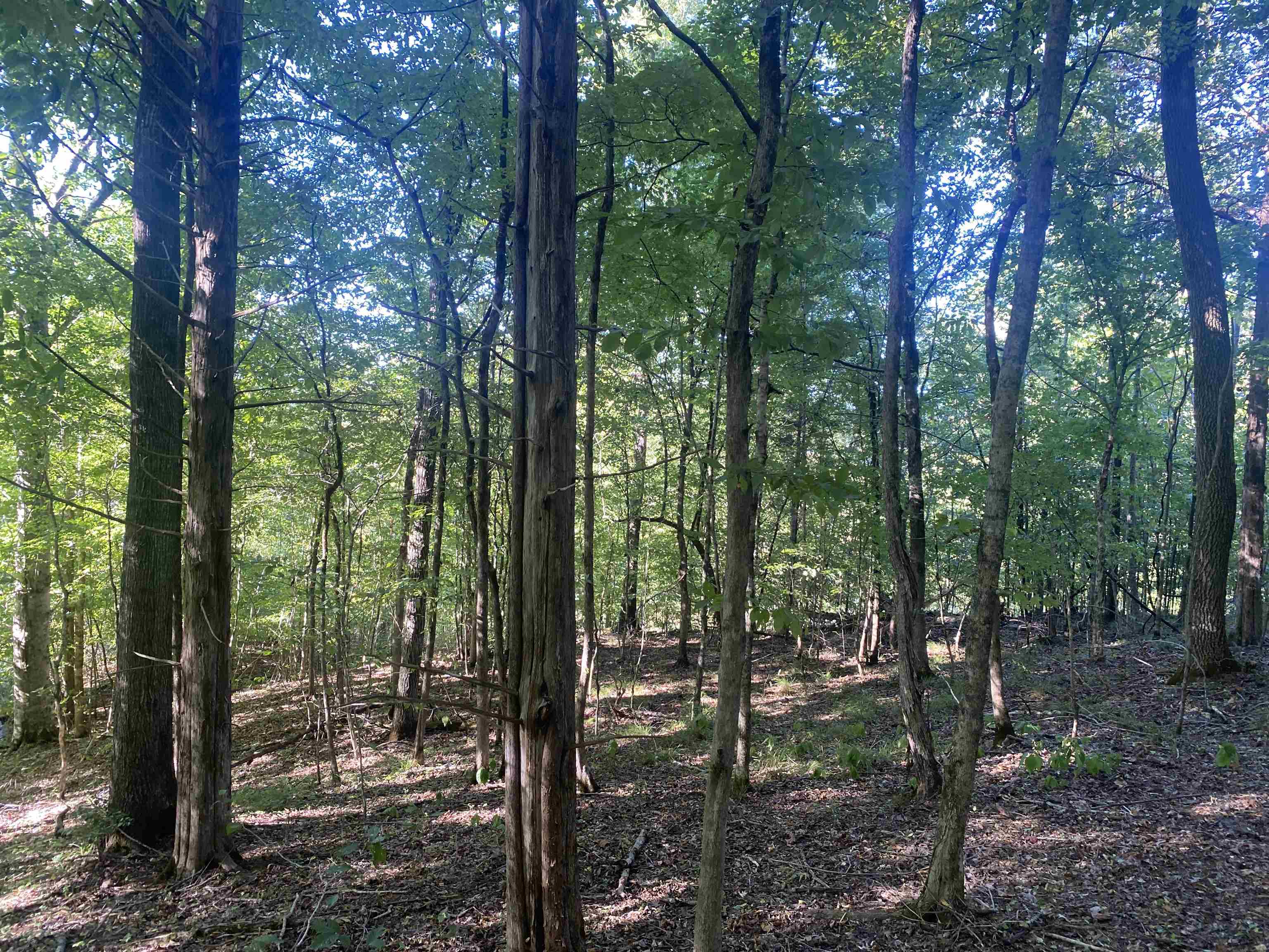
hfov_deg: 67.3
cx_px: 634
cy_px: 476
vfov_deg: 53.1
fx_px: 953
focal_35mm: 26
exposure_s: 1/101
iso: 125
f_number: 1.8
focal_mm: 4.25
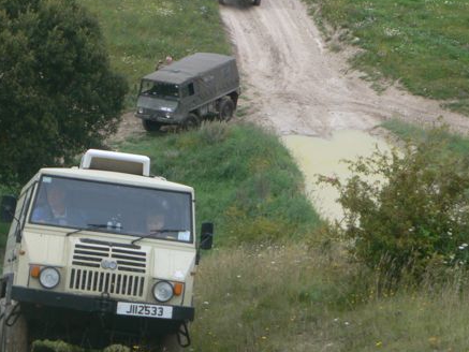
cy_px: 96
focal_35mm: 199
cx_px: 219
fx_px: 2697
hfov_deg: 9.9
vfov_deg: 7.5
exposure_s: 1/80
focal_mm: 25.2
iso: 80
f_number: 4.9
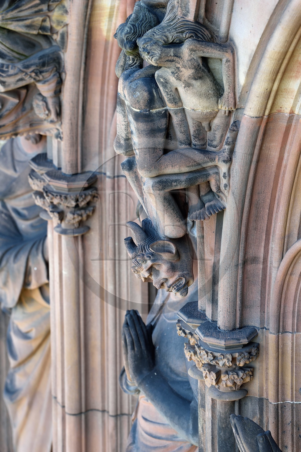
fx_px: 2508
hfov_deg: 6.9
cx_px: 150
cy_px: 226
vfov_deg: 10.3
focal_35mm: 200
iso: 400
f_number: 6.3
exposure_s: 1/250
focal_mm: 200
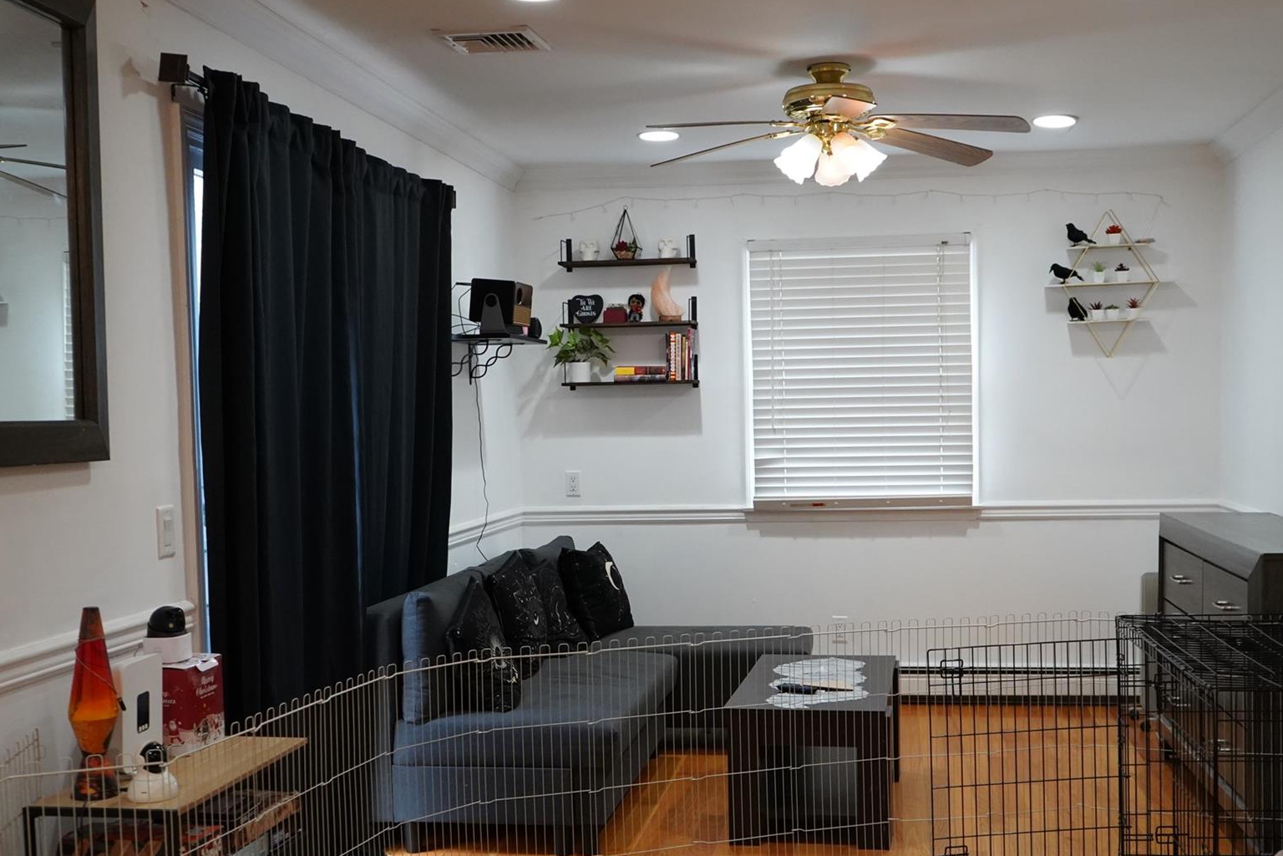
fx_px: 1425
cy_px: 512
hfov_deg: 48.4
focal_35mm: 40
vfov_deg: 33.3
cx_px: 712
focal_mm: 30
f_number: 3.5
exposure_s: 1/160
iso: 4000
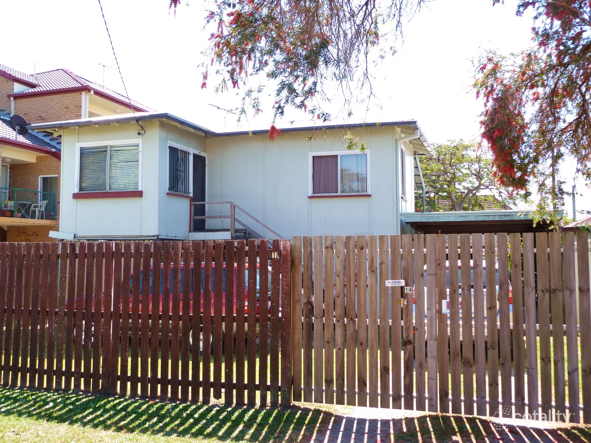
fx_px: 598
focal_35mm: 35
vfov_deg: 40.7
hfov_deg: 52.6
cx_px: 296
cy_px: 222
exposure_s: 1/125
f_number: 4
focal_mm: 5.7
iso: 80
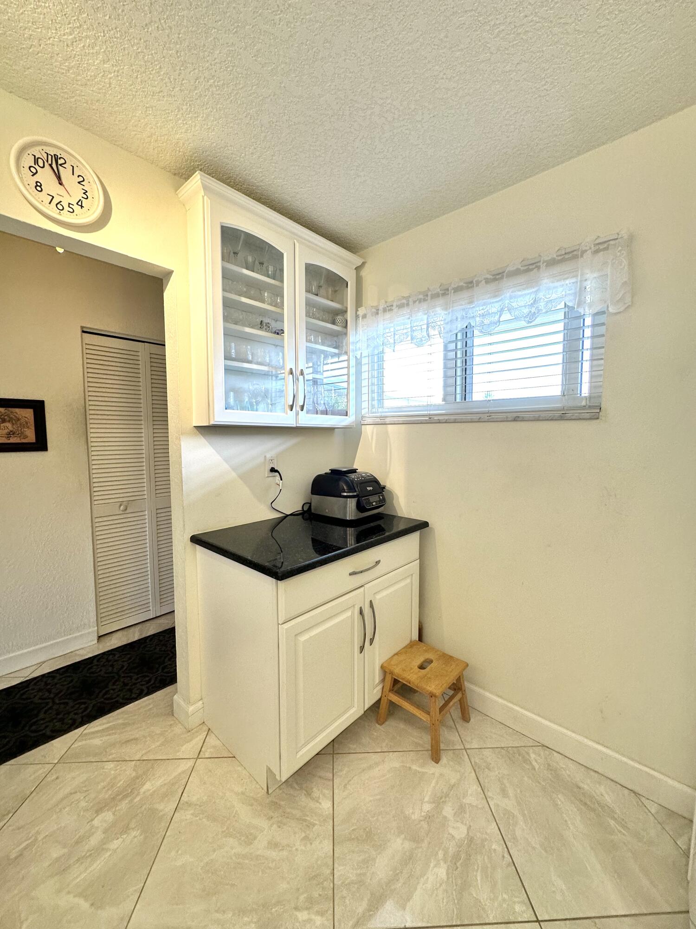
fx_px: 375
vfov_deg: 102.1
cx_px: 348
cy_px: 464
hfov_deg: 85.7
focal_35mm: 14
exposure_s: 1/120
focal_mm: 2.22
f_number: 2.2
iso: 100
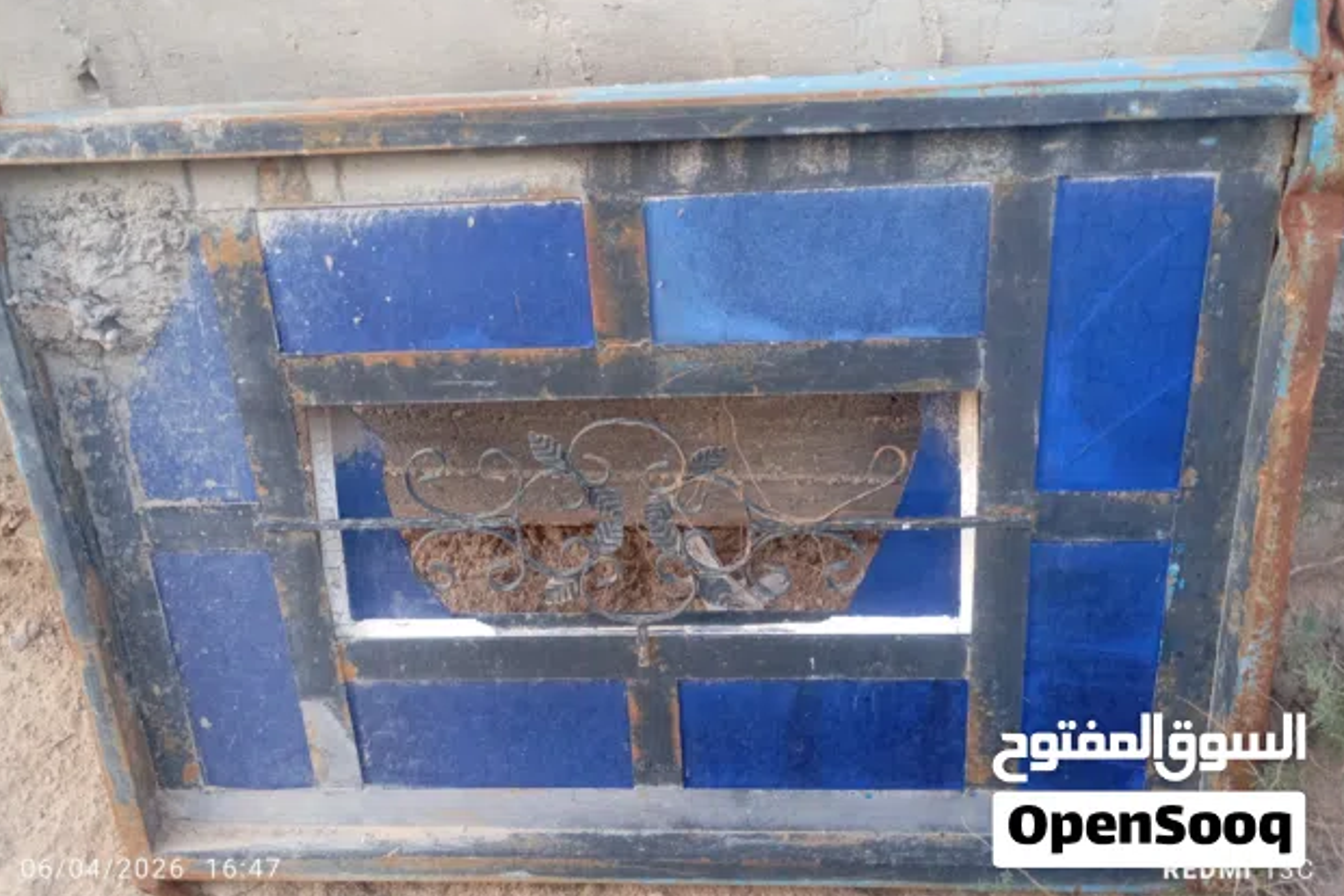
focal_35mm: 30
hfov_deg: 61.9
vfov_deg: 43.5
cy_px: 400
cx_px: 667
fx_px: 1120
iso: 112
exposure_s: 1/50
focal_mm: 4.27
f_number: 1.8
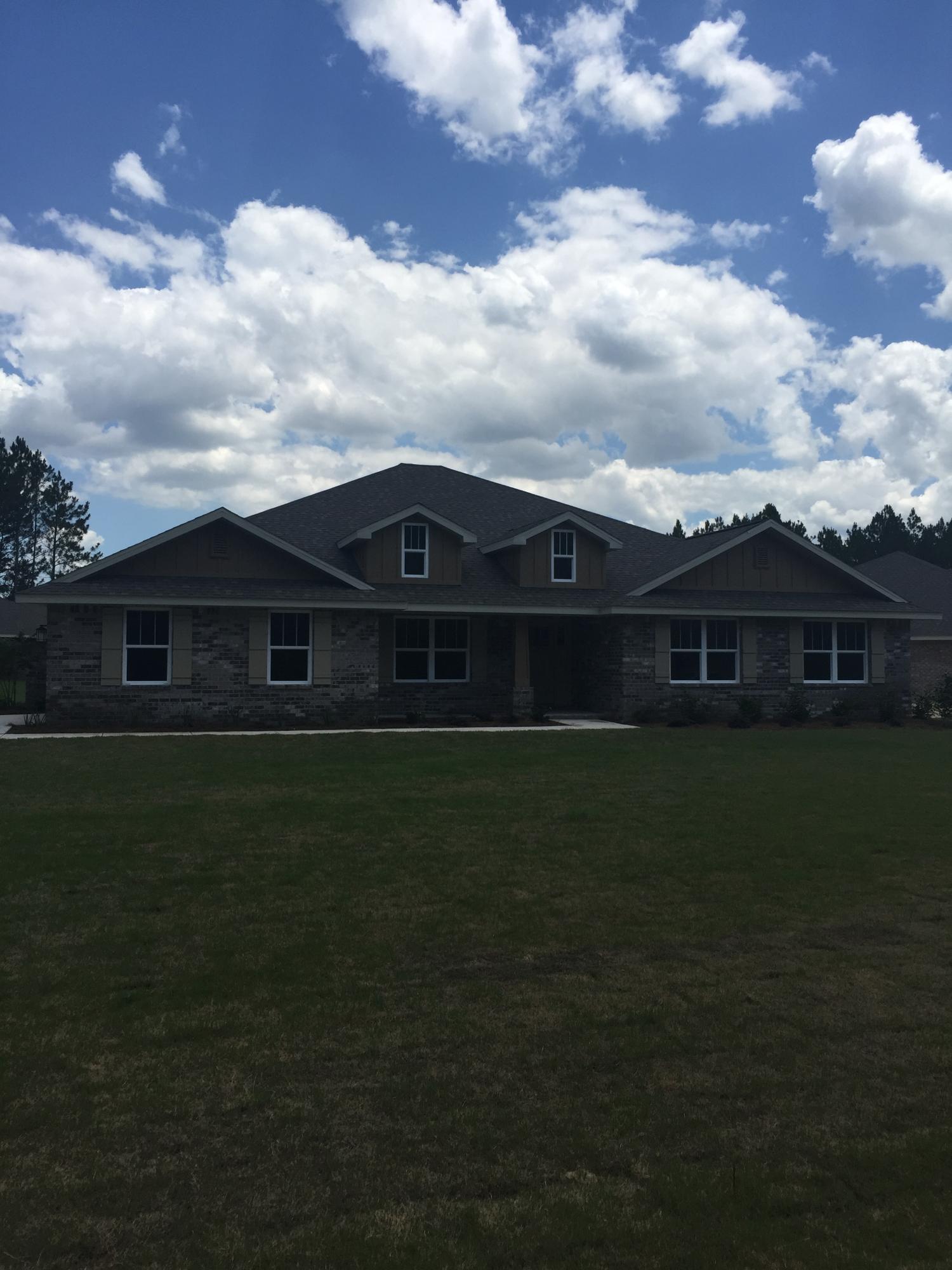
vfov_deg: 61.7
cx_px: 476
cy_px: 635
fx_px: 1063
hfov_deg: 48.2
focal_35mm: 29
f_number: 2.2
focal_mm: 4.15
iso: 32
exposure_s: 1/2825
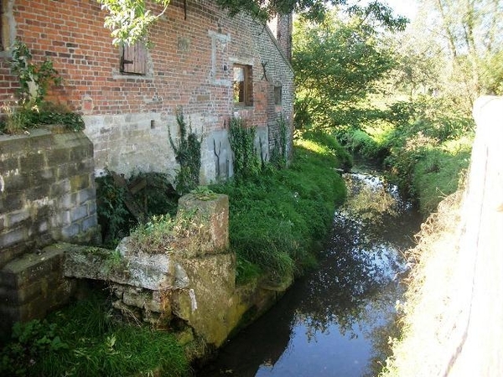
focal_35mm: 32
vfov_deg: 44.2
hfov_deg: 56.8
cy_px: 188
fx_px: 465
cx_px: 252
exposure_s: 1/125
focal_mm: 5.7
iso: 80
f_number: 2.9
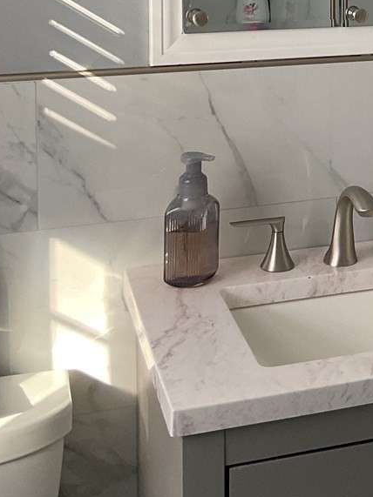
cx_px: 452
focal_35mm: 78
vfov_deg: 23.7
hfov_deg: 17.9
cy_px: -22
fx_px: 1121
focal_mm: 3
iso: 50
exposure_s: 1/60
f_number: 1.8
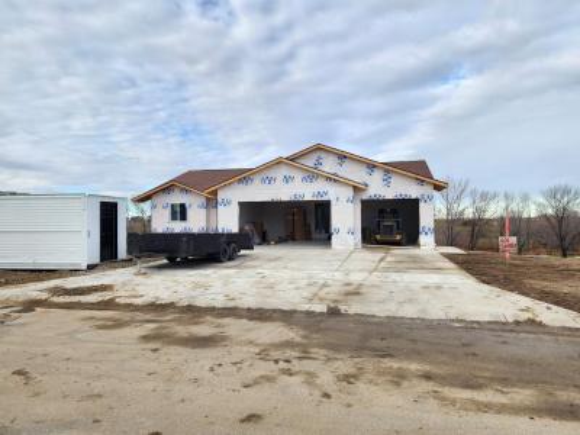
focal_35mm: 23
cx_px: 290
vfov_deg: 58.9
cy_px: 218
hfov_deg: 73.9
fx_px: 385
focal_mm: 6.4
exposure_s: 1/303
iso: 12
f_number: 1.8
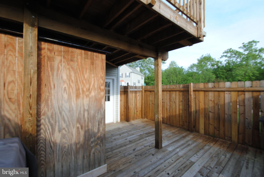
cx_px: 132
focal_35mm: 15
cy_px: 88
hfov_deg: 100.3
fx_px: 110
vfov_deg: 77.5
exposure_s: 1/160
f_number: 6.3
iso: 100
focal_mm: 10
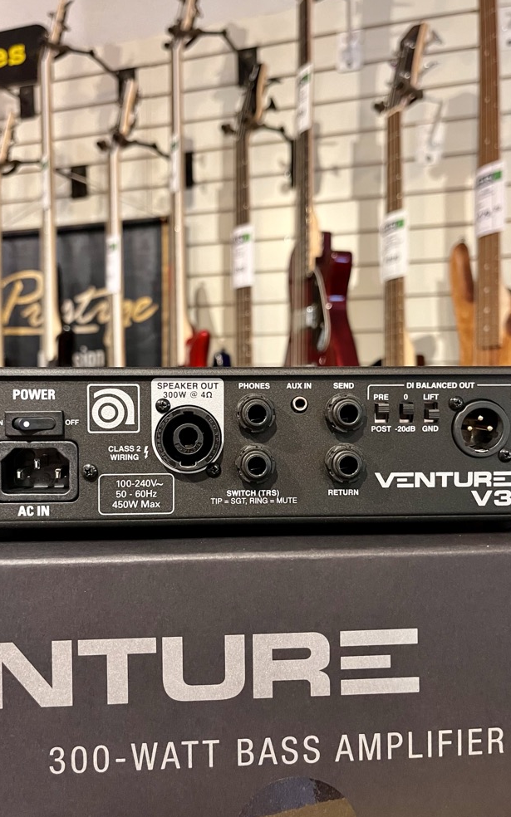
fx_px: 624
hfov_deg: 44.5
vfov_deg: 66.5
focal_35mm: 28
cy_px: 407
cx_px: 243
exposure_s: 1/60
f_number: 1.6
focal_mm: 5.1
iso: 400
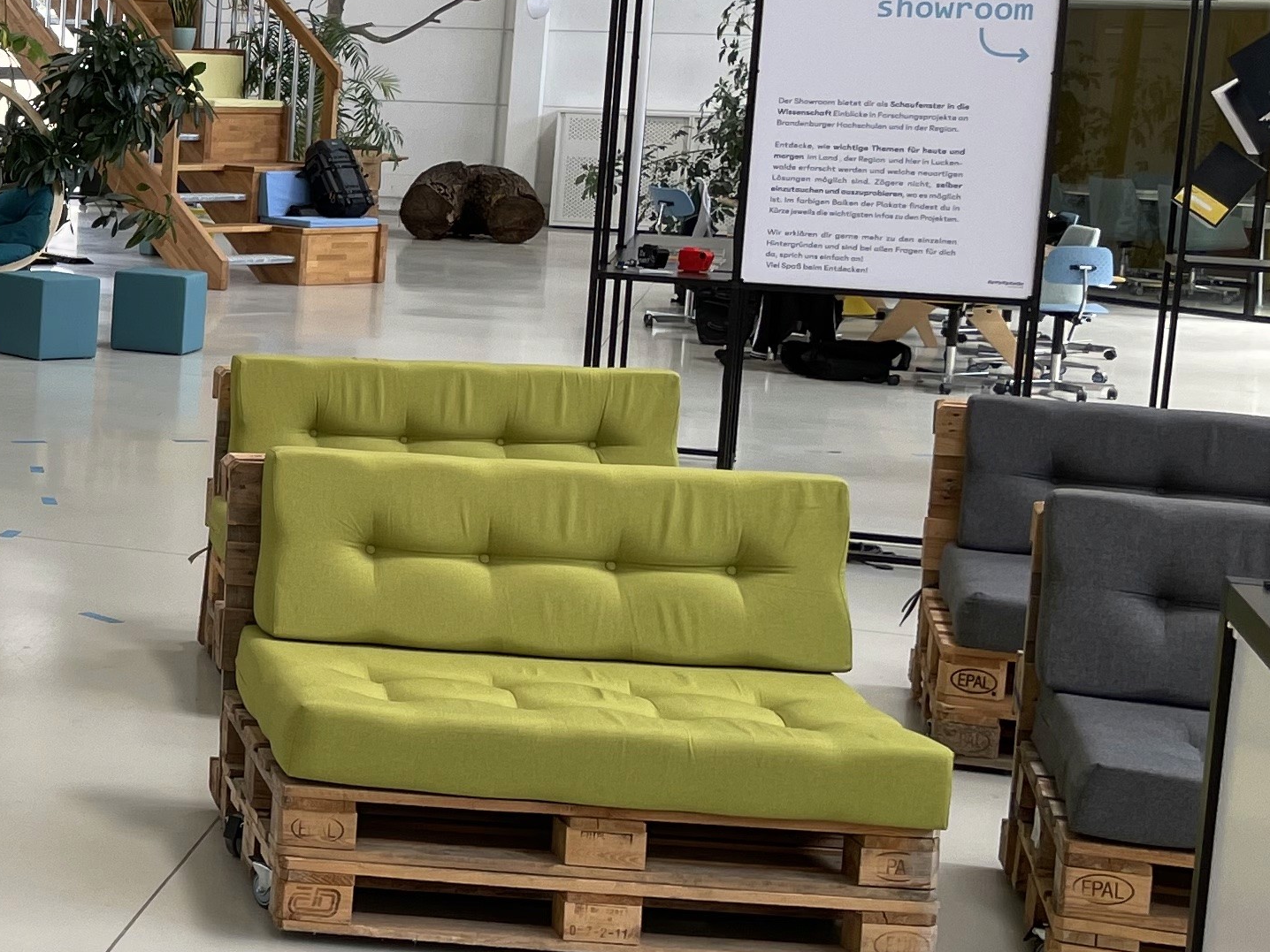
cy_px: 393
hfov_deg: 23.2
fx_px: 2678
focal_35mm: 73
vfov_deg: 20.1
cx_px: -449
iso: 32
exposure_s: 1/123
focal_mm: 4.2
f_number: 1.6
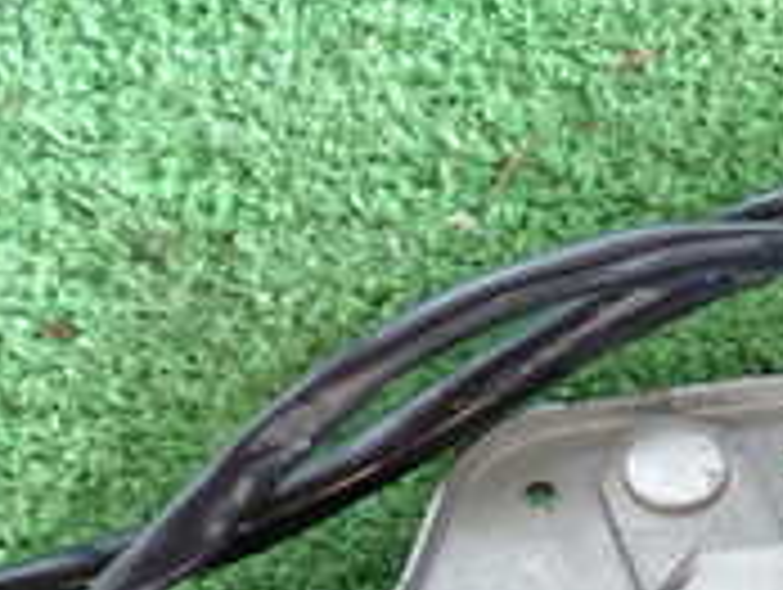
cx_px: 580
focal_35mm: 162
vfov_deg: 9.1
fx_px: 3669
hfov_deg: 12.1
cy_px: 739
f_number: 3.1
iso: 400
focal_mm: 8.4
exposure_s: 1/50
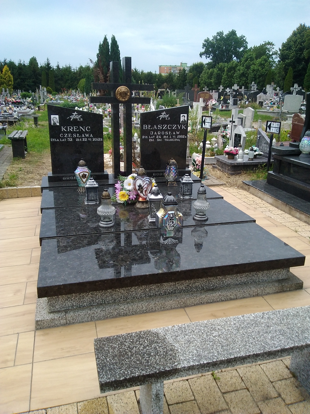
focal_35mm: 29
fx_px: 346
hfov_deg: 48.2
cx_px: 155
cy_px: 207
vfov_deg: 61.7
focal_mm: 2.39
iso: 100
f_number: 2.4
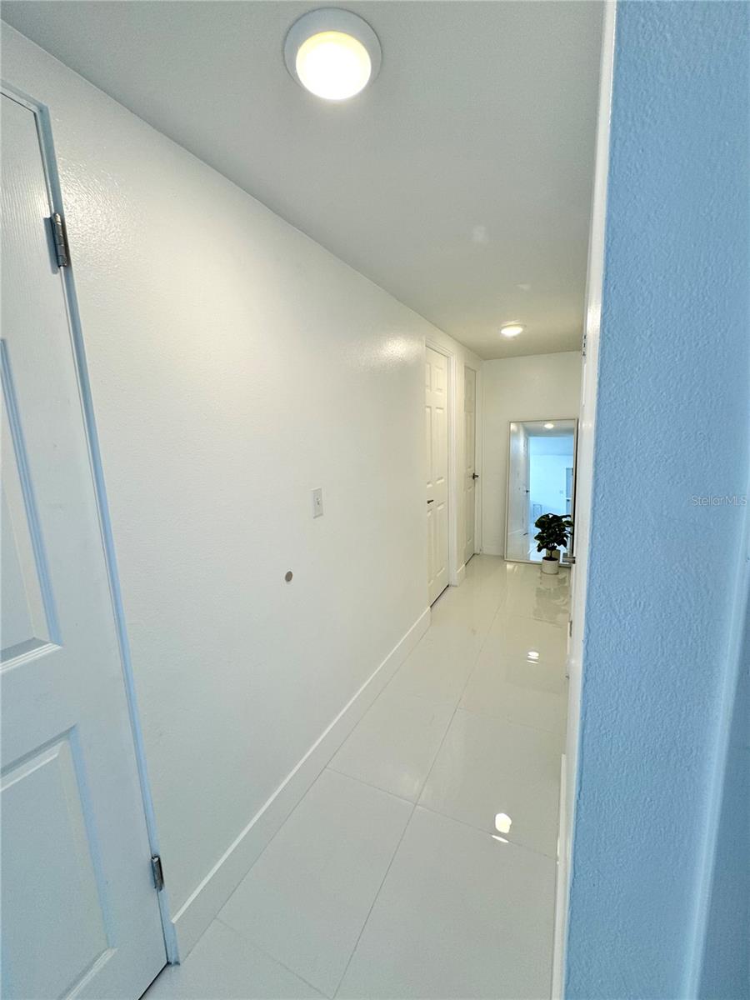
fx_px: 404
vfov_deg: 102.1
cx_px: 375
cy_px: 500
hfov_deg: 85.7
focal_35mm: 14
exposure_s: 1/120
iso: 64
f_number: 2.2
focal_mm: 2.22
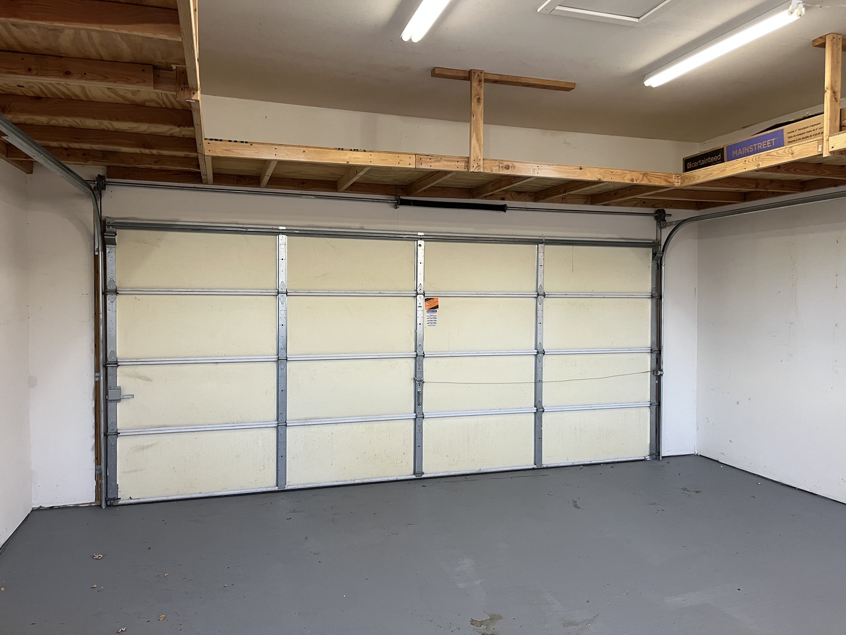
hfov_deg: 67.3
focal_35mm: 26
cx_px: 423
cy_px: 318
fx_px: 635
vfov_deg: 53.1
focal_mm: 5.1
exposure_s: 1/60
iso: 100
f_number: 1.6
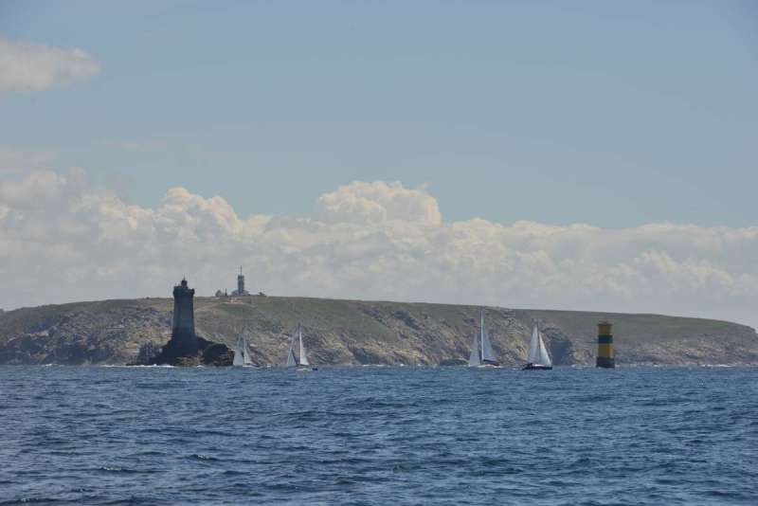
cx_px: 379
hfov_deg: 12.8
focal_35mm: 160
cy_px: 253
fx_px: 3370
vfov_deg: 8.6
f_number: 11
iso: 125
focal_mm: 160
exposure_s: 1/320
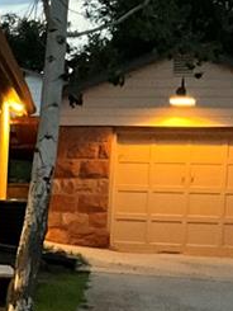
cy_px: 263
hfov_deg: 10.7
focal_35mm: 121
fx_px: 1085
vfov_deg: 16.1
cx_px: -296
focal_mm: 3
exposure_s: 1/25
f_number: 1.8
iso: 640
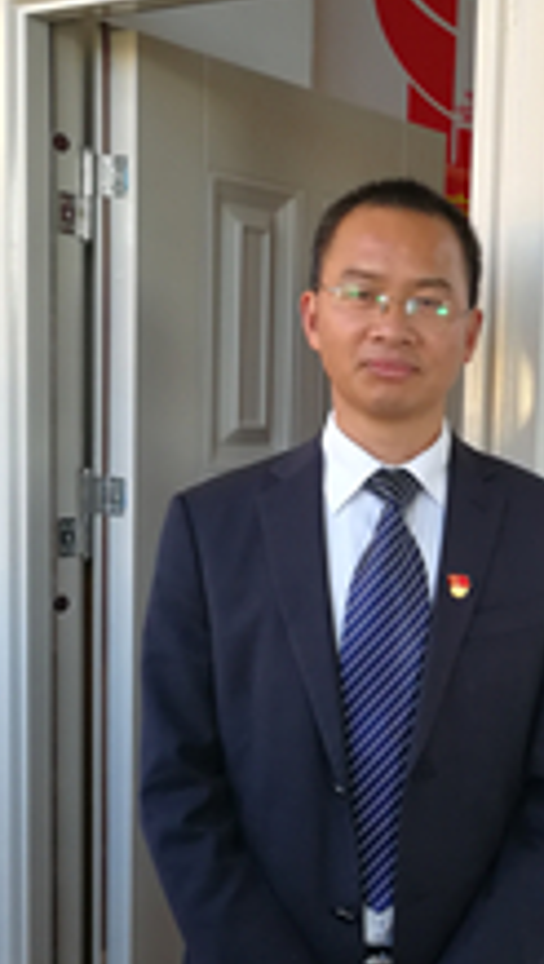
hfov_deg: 19.9
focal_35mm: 58
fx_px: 1484
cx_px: 593
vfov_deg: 35.8
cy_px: 588
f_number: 2.2
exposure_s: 1/33
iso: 100
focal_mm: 4.15
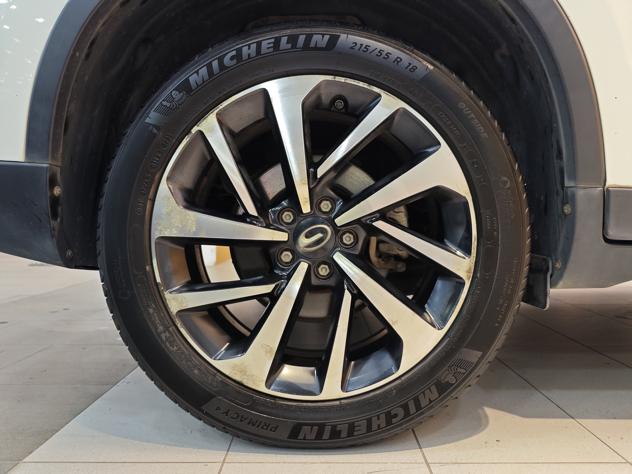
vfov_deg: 58.9
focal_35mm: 23
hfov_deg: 73.9
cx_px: 316
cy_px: 237
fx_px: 420
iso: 200
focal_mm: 8.7
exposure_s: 1/50
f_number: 1.9
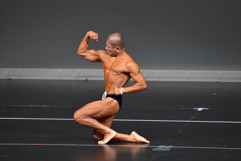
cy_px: 80
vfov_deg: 3.1
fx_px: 3011
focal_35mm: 450
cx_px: 120
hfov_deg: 4.6
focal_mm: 300
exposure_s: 1/400
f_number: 5.6
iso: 4000
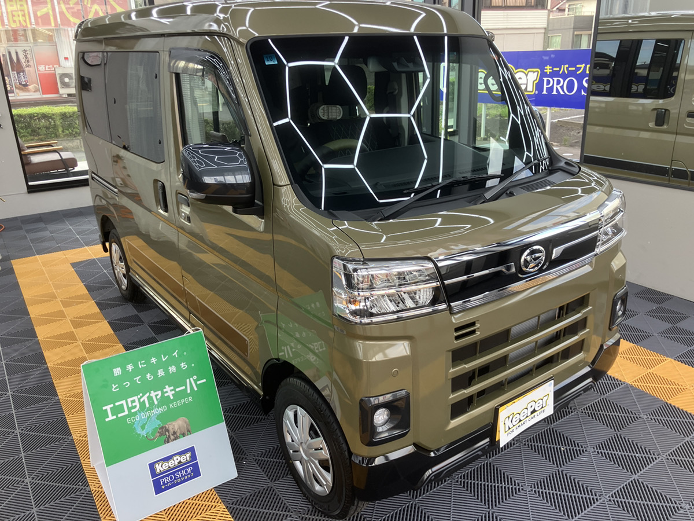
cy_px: 260
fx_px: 561
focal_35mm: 28
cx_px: 347
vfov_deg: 49.7
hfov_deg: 63.4
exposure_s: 1/120
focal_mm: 3.99
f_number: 1.8
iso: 64
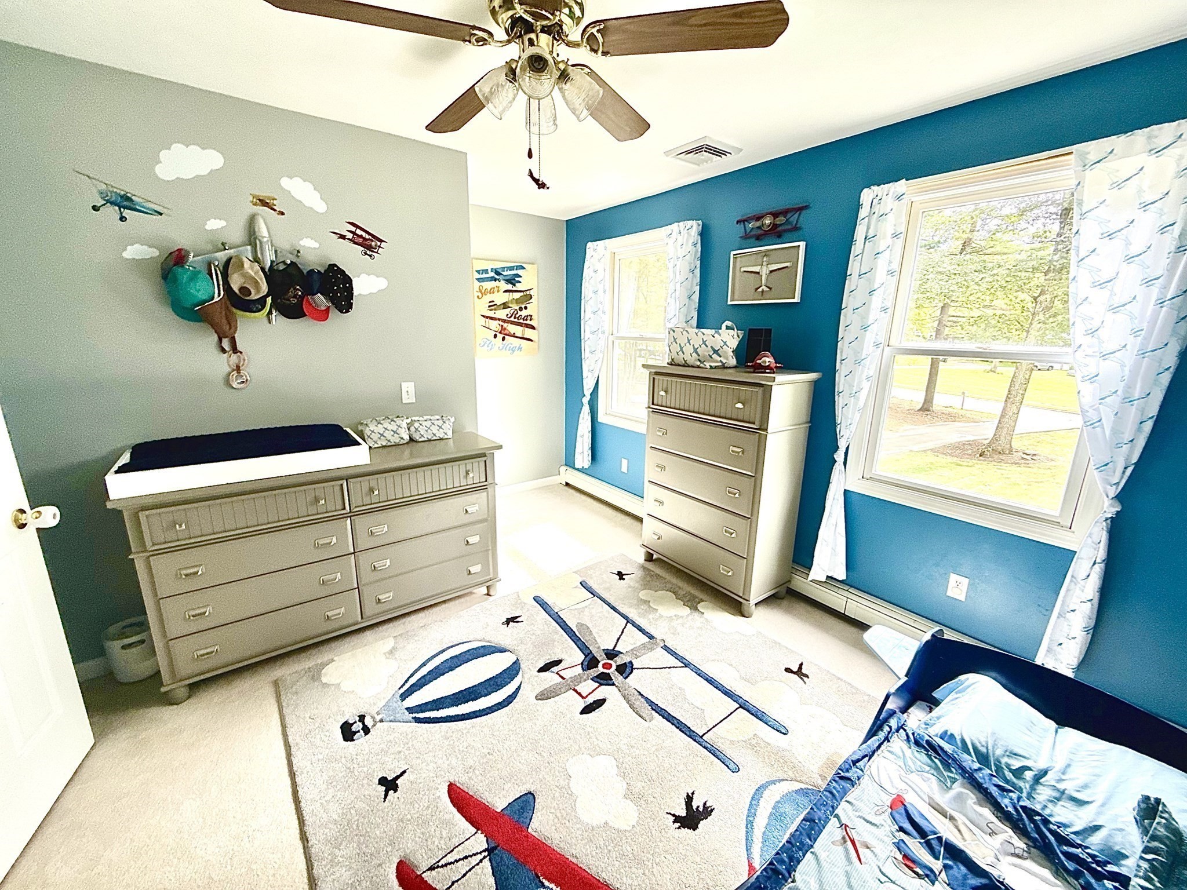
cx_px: 594
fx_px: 480
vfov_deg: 85.7
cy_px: 445
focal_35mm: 14
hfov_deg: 102.1
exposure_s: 1/99
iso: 125
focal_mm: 2.22
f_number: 2.2
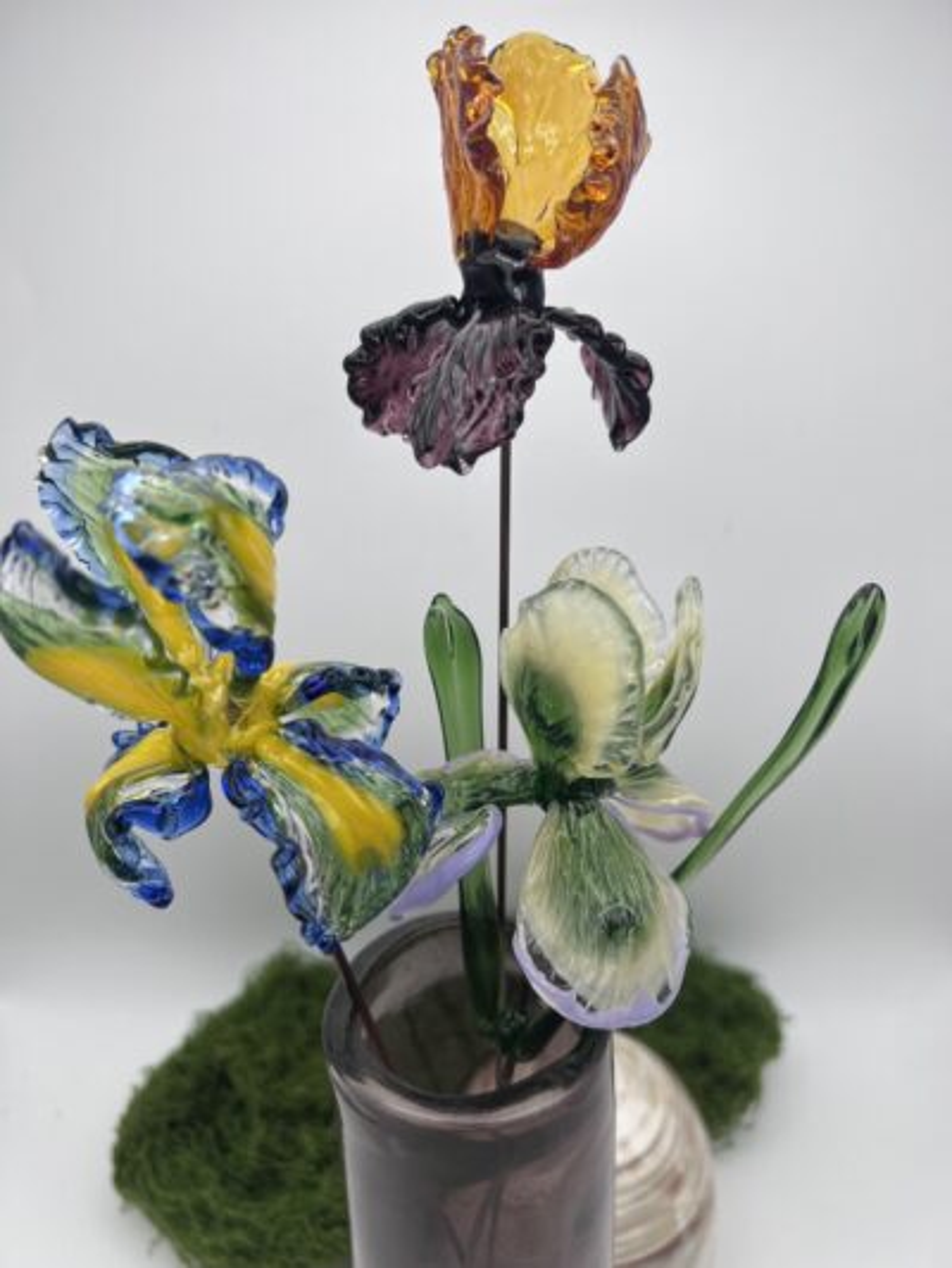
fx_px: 953
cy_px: 634
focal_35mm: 26
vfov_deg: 67.3
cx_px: 476
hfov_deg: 53.1
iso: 50
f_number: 1.5
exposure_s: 1/632
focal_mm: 5.7
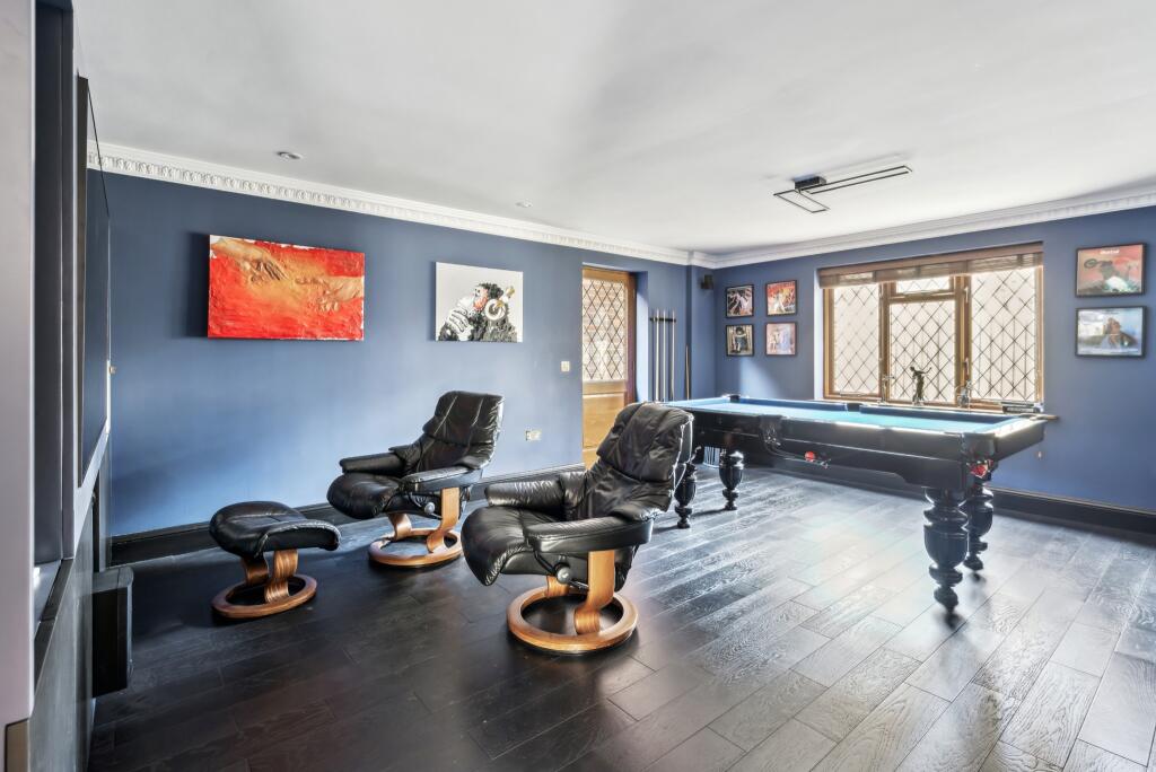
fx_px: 514
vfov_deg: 73.8
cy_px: 386
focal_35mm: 16
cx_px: 578
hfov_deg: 96.7
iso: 640
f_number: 8
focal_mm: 16
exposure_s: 6
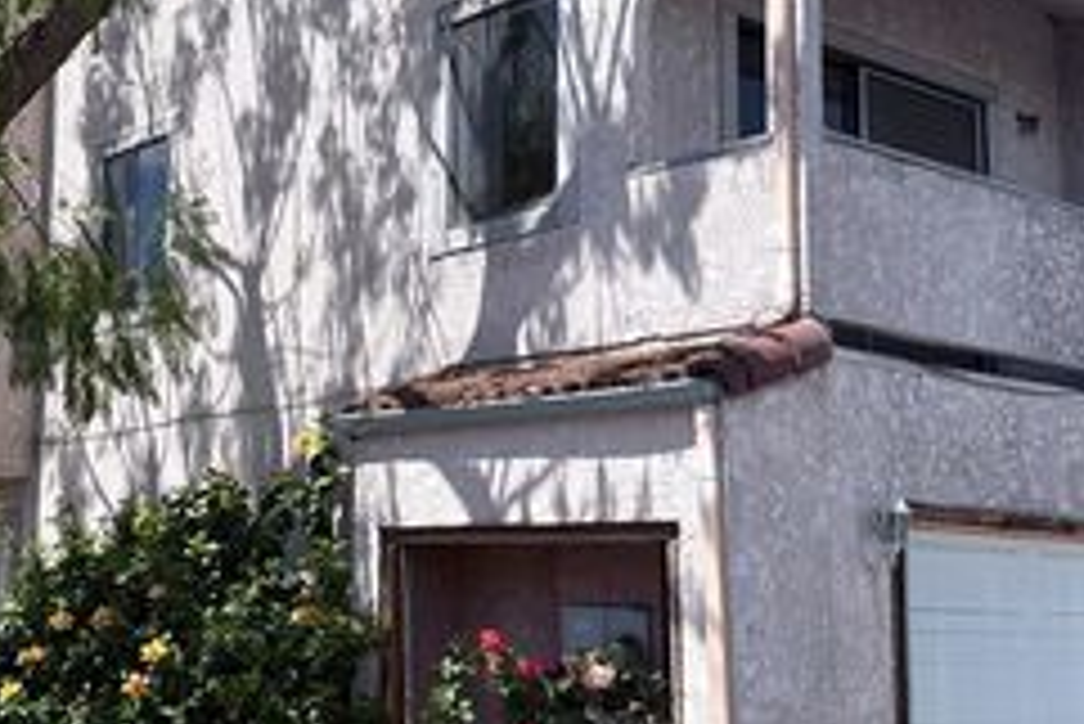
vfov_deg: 24.2
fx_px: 1687
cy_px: 317
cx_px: 378
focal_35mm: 56
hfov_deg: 35.3
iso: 50
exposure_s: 1/3279
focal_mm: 5.96
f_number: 1.6
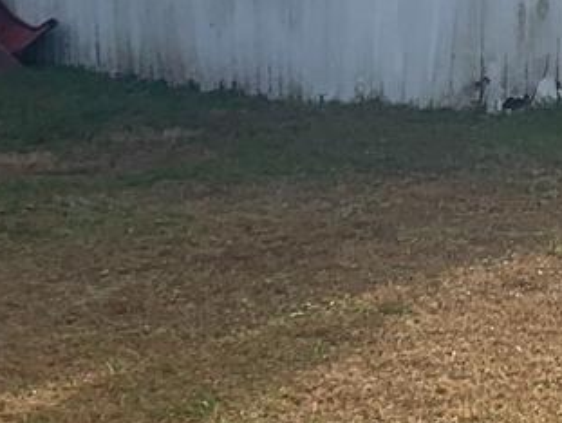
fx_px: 2779
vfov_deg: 8.6
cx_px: 239
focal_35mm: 171
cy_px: -121
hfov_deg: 11.5
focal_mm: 4.25
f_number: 1.8
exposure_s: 1/1812
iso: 25
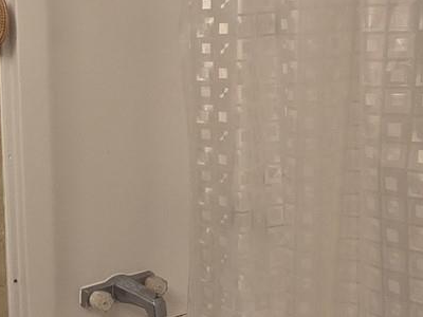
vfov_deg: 28.0
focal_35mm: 52
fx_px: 635
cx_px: -33
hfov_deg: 32.7
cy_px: 142
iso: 320
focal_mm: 2.2
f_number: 2.2
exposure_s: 1/60
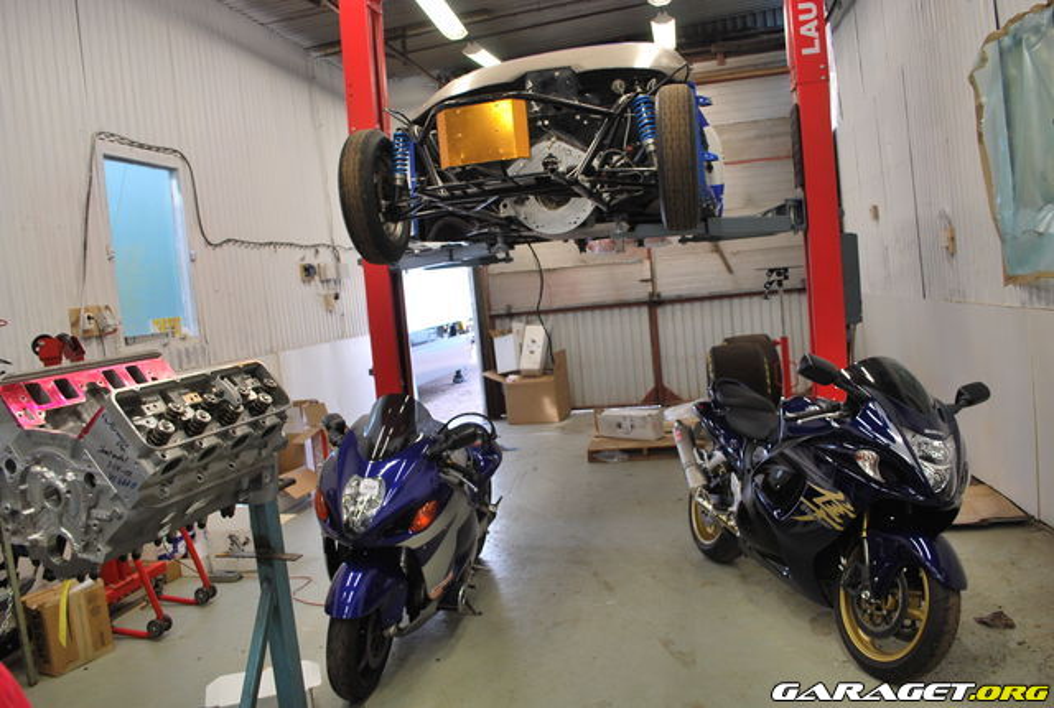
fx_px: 792
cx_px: 527
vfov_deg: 48.2
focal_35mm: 27
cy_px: 354
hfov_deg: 67.3
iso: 200
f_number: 4.5
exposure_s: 1/80
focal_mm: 18
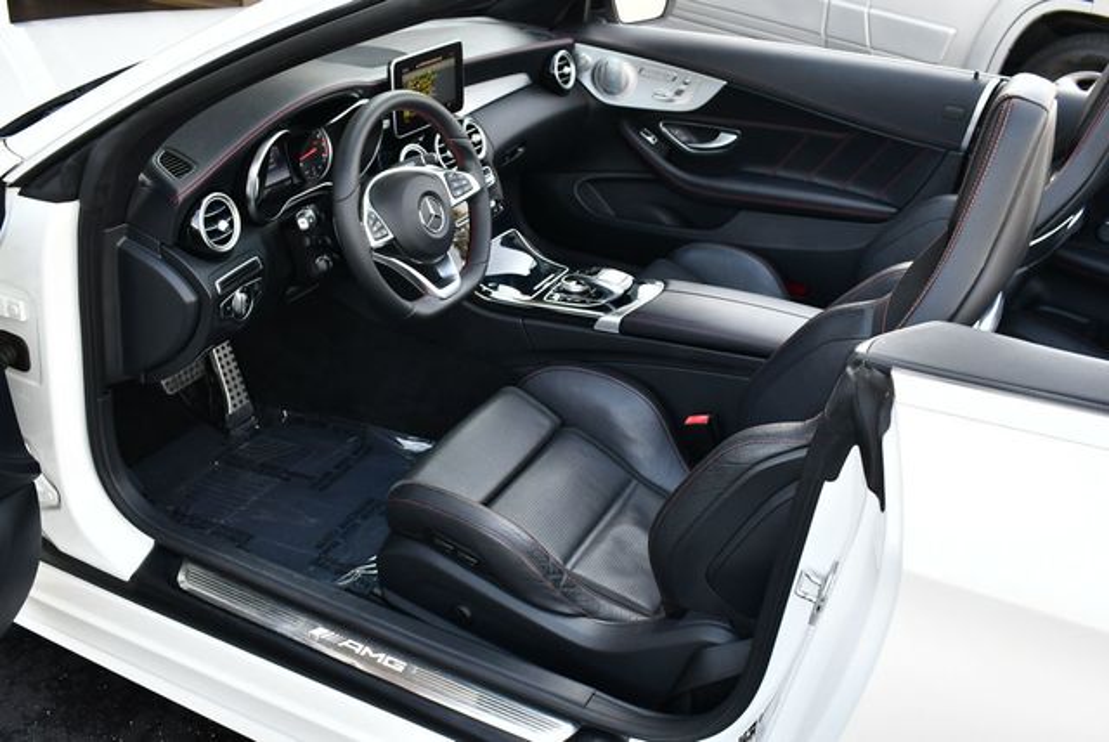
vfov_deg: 36.9
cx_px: 554
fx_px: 1110
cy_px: 371
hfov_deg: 53.1
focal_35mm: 36
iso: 400
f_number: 4
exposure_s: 1/250
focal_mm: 18
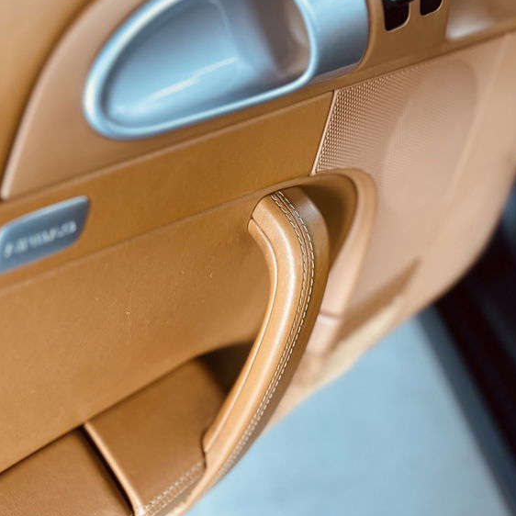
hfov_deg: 55.6
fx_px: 489
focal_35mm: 29
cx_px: 264
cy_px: 254
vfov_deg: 55.6
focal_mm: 6.86
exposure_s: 1/50
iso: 500
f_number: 1.78
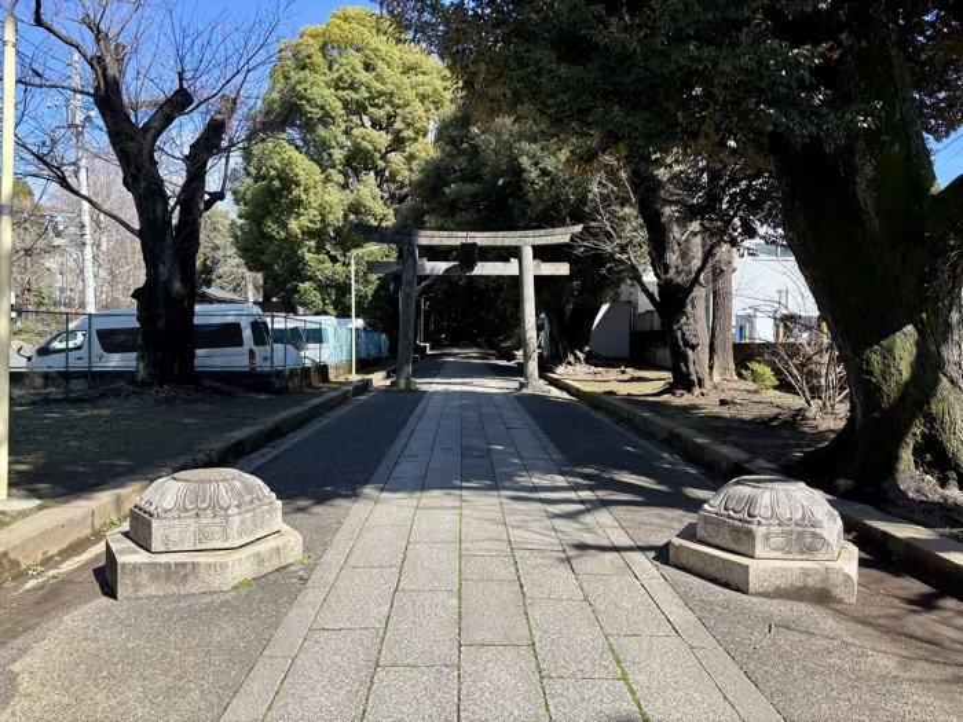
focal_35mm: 26
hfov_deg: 67.3
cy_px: 361
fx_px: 723
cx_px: 482
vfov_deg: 53.1
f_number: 1.6
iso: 50
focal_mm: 5.96
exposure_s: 1/1381
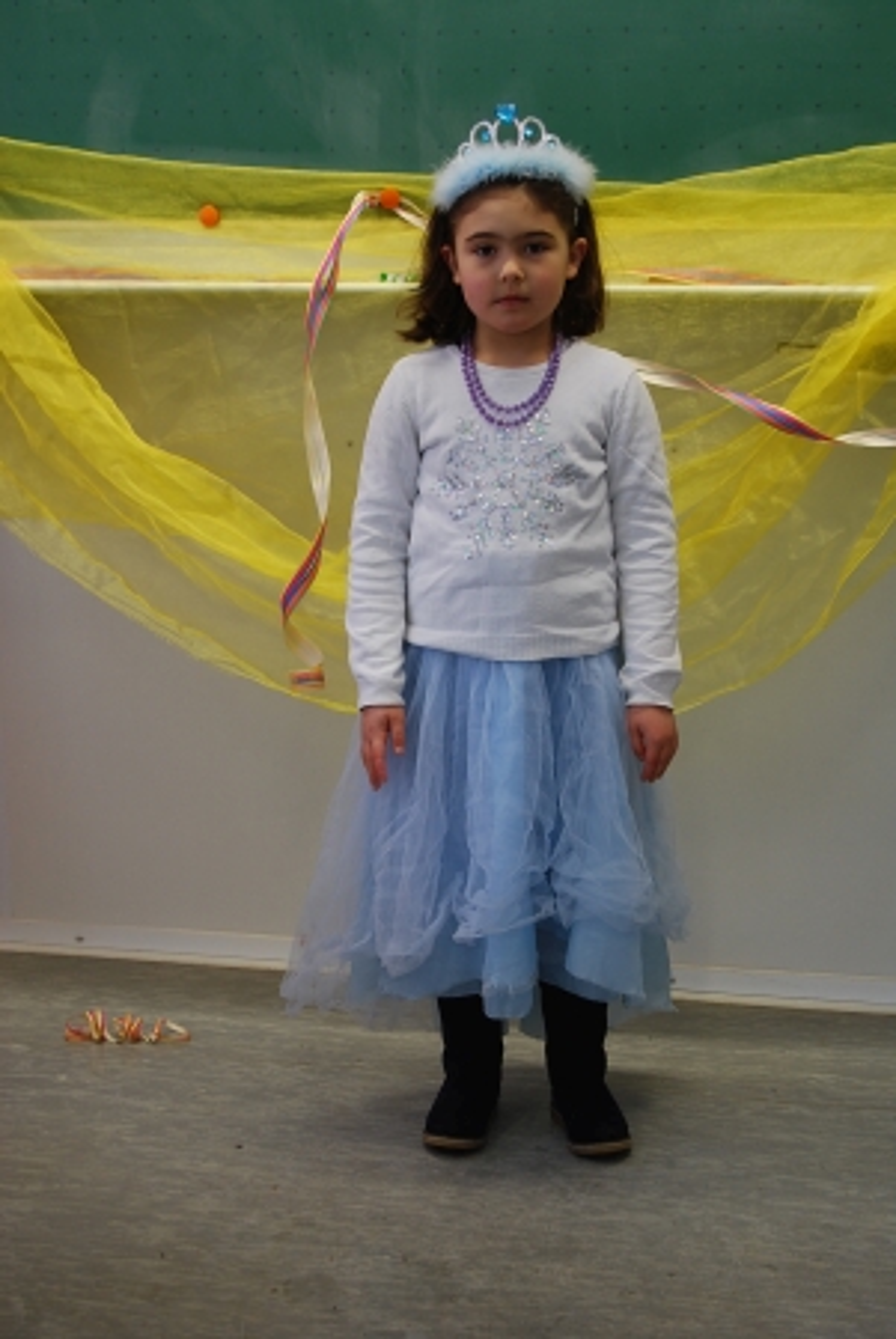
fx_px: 2570
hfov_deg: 19.8
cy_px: 670
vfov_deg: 29.2
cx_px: 448
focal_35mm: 69
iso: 200
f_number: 5.3
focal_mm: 46
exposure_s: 1/30
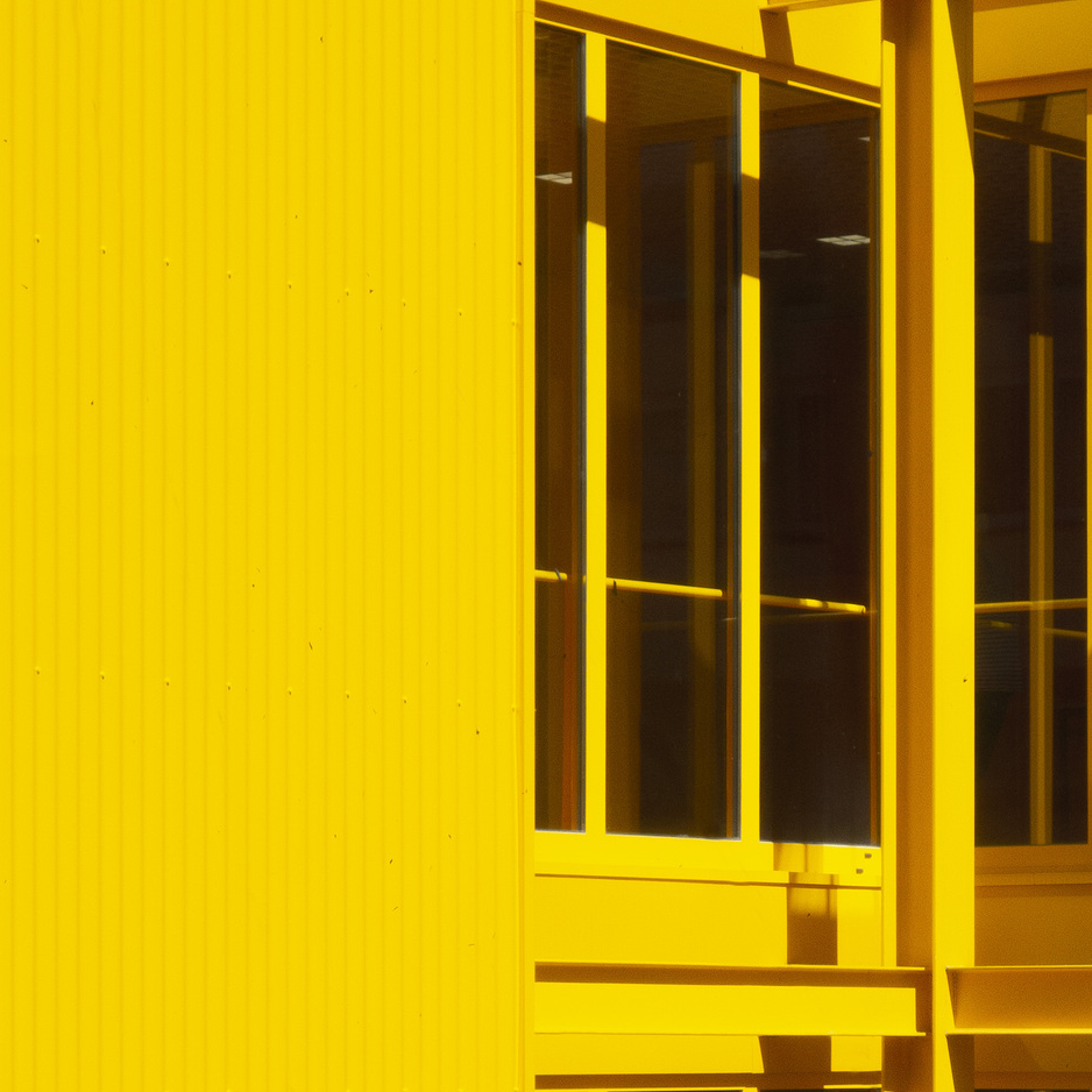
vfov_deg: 12.1
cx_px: 1036
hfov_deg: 12.0
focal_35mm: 144
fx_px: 5139
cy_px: 941
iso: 125
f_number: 5.6
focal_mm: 19.53
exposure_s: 1/500
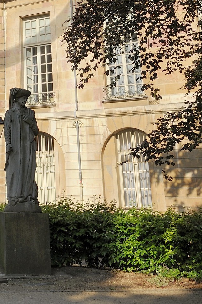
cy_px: -77
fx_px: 582
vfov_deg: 25.7
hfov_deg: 18.6
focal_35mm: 69
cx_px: -42
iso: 200
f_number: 14
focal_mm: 27
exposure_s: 1/160
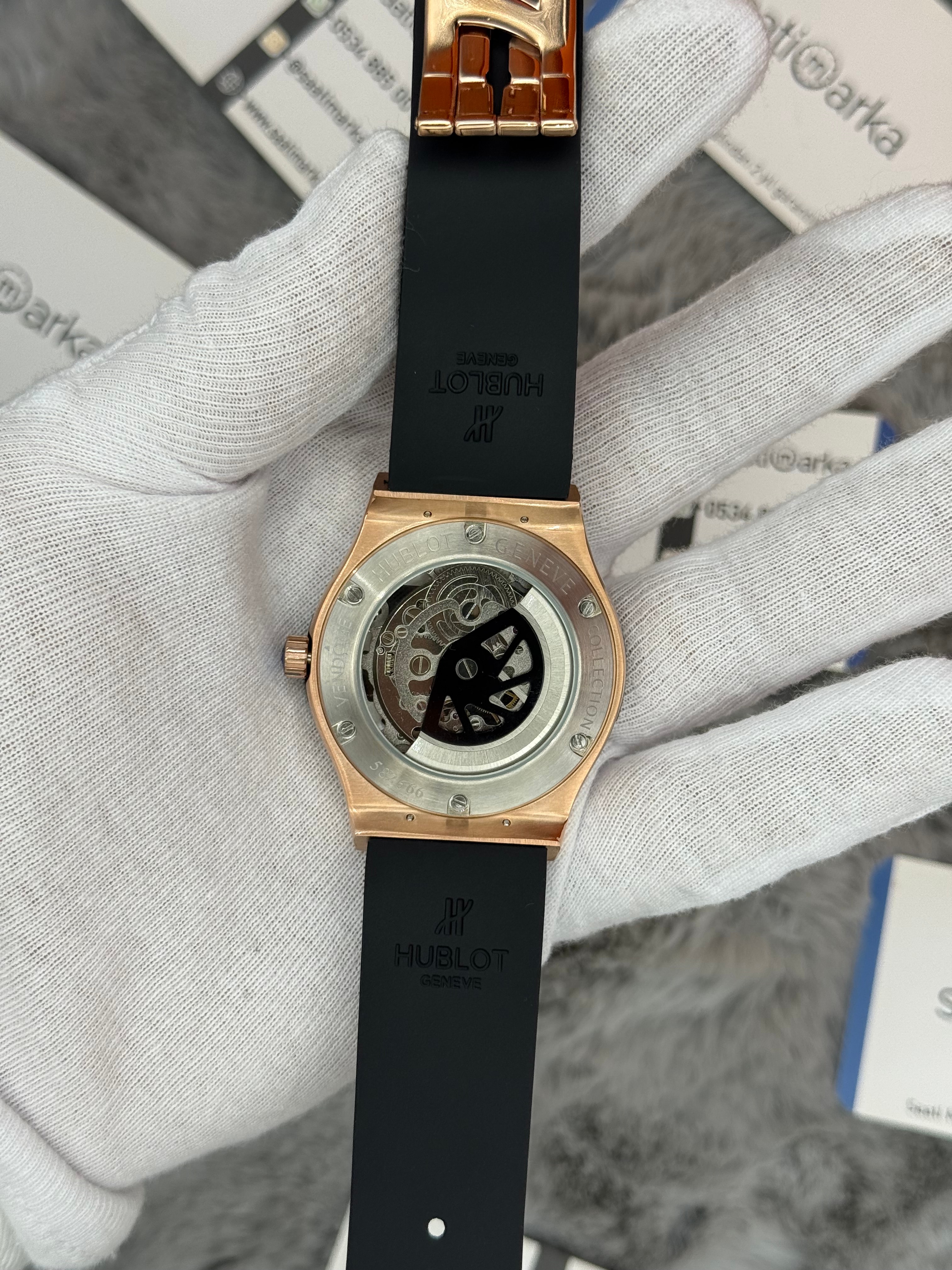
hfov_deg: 30.3
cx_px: 476
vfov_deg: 39.7
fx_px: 1760
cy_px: 635
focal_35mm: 48
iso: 64
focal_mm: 6.76
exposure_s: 1/865
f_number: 1.78
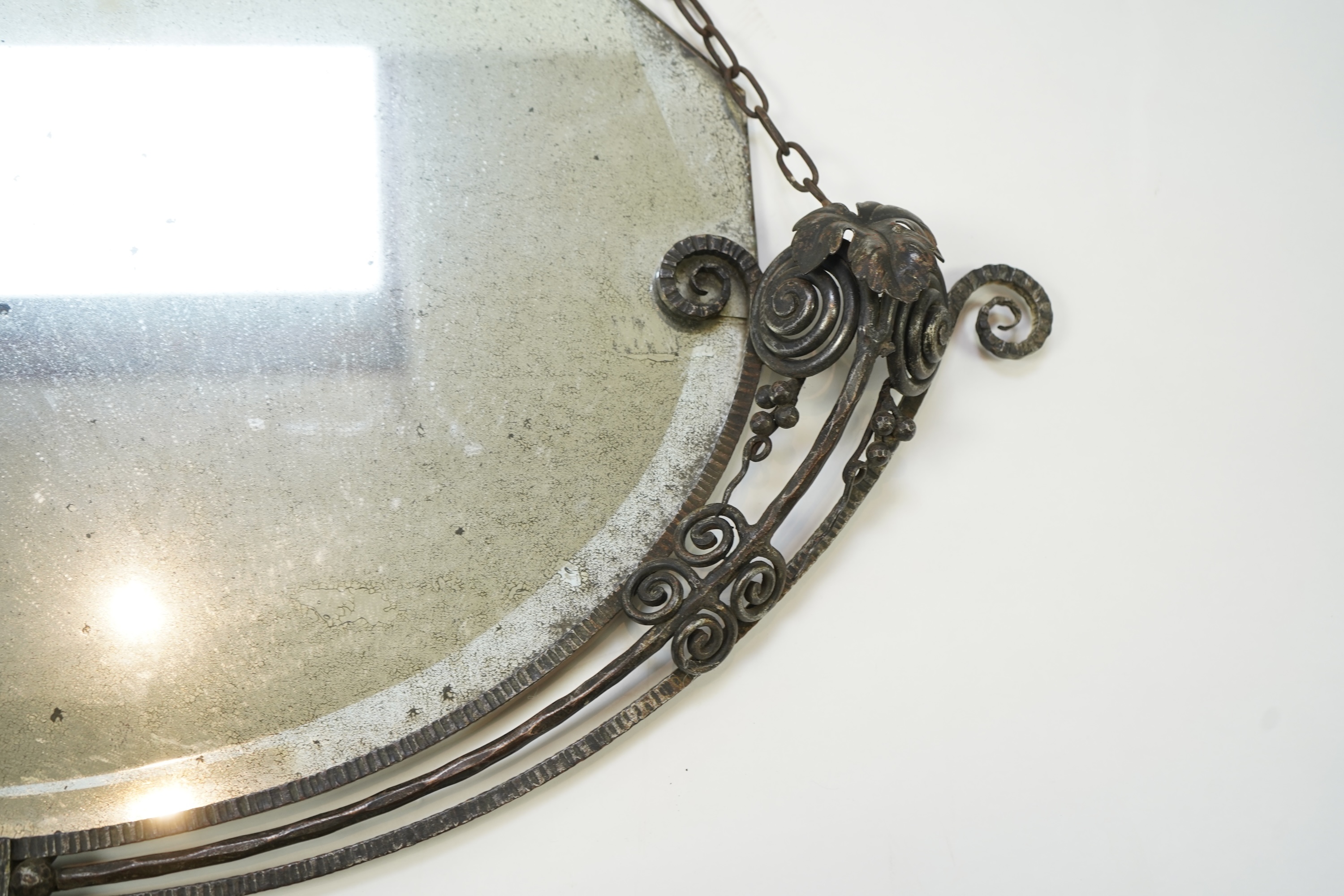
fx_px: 1605
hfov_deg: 45.4
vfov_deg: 31.2
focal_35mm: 43
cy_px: 448
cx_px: 672
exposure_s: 1/60
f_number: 4.5
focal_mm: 43
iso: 400
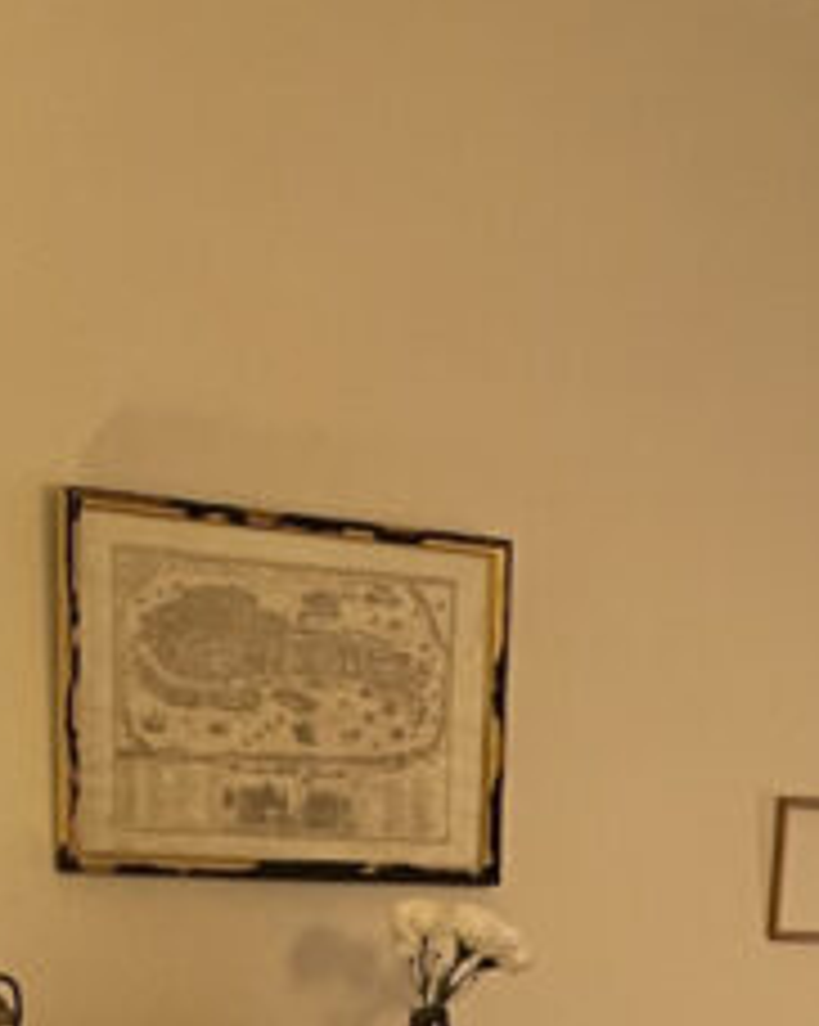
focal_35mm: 114
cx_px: 1346
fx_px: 3459
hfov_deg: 12.6
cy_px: 1606
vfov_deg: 15.4
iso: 320
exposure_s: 1/60
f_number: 1.6
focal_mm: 4.2
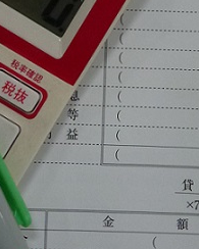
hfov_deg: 11.8
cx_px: 141
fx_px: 958
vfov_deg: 14.6
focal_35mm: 130
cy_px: 19
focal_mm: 9.4
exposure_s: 1/80
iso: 320
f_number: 4.3
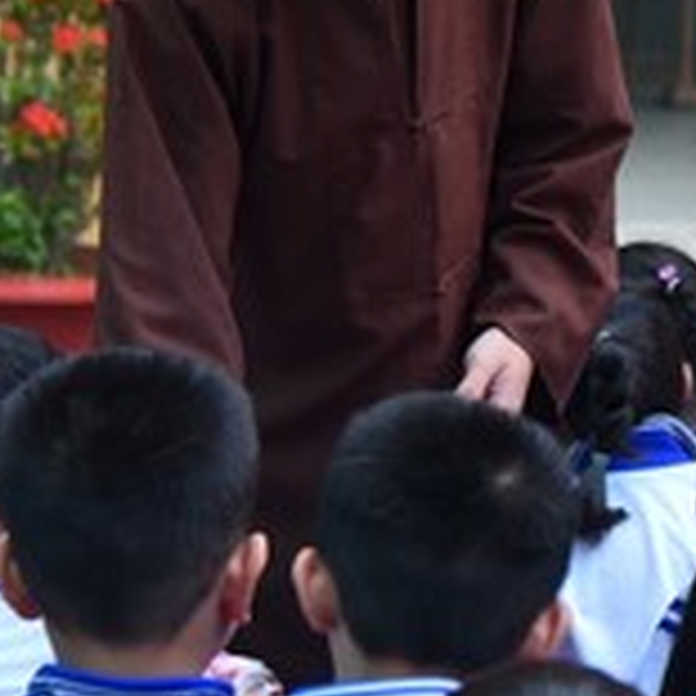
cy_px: 150
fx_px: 4208
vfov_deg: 9.4
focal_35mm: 185
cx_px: 642
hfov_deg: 9.4
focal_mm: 52
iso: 160
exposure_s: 1/200
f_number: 4.5
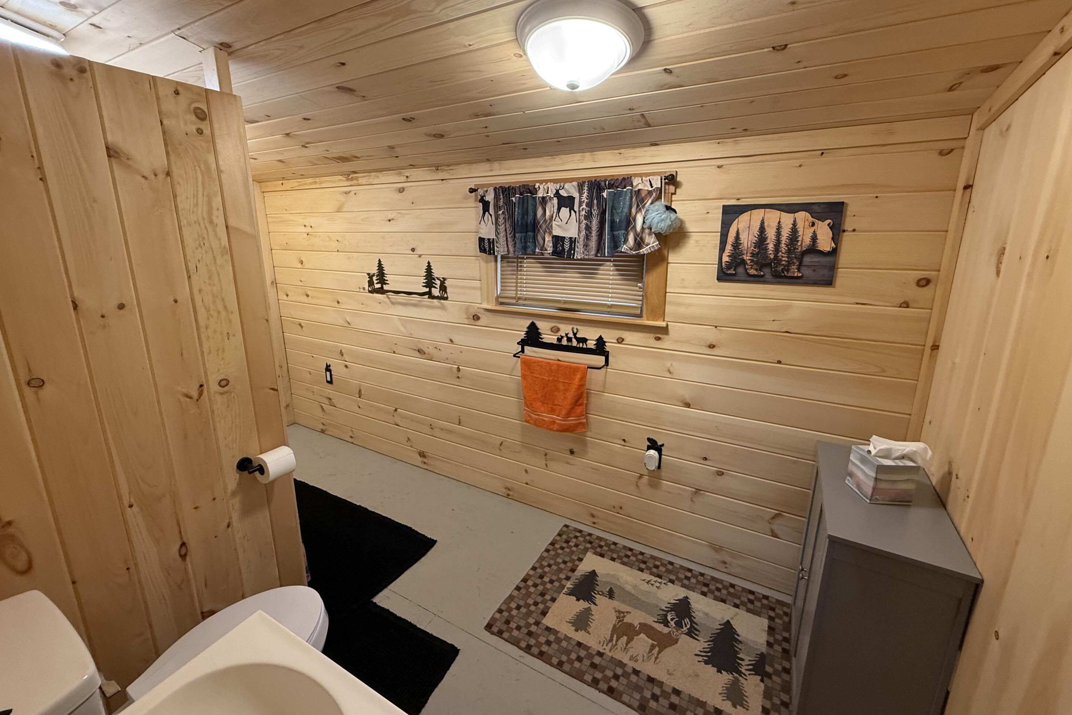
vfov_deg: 77.2
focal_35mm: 15
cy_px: 326
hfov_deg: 100.4
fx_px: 447
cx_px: 530
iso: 200
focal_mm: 2.22
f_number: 2.2
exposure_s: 1/60
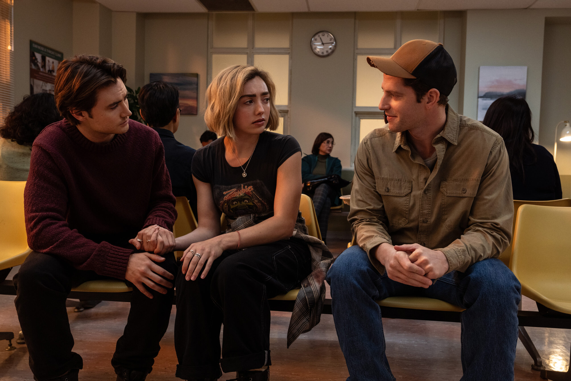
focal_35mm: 29
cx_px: 286
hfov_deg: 63.7
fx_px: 460
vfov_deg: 45.0
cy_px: 190
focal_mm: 29
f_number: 5
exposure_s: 1/50
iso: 2000
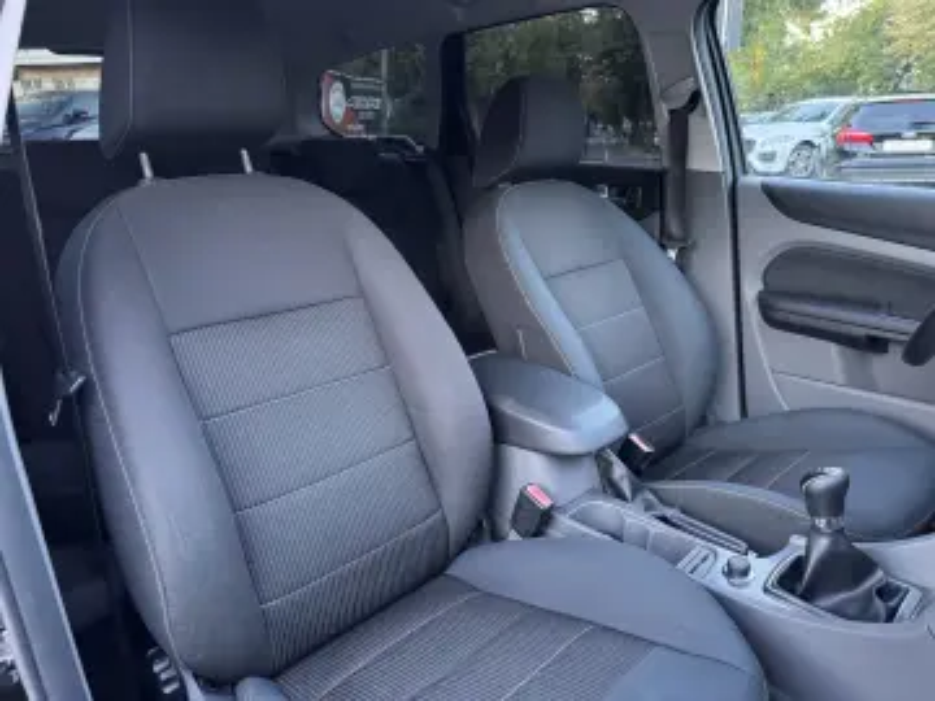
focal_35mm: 24
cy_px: 350
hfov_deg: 71.6
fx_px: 648
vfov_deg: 56.8
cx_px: 468
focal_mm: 6.76
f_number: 1.78
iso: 800
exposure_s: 1/48
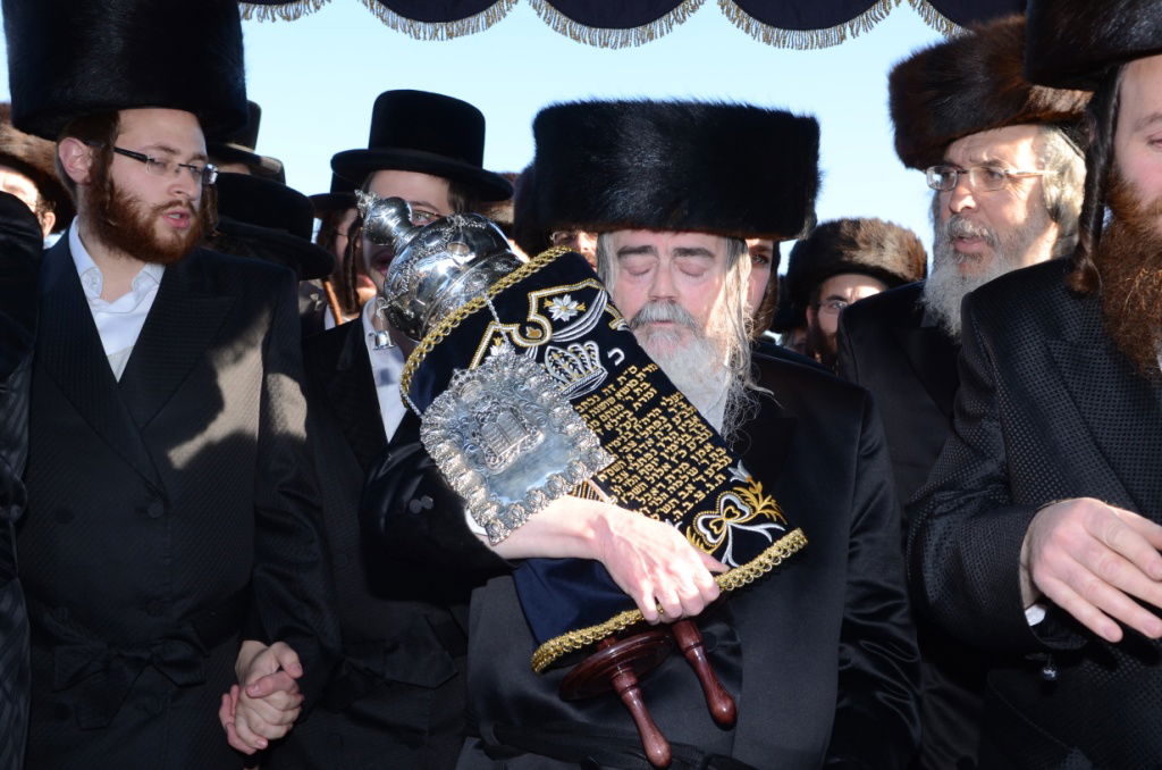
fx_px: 1498
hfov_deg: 42.4
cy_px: 385
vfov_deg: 28.8
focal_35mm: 46
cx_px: 581
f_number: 7.1
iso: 320
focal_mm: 31
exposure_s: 1/200
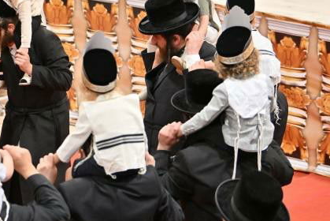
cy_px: 15
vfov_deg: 5.5
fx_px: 2284
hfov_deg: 8.2
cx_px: -72
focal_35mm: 249
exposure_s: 1/250
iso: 1000
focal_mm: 102
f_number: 2.8
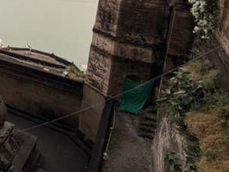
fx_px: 311
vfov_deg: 27.5
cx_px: -149
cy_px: -29
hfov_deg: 24.9
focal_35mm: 47
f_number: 2.2
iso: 50
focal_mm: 2.22
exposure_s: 1/381
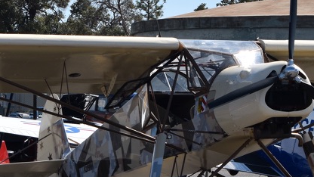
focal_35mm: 225
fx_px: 1876
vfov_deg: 5.4
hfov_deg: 9.6
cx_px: 131
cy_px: 102
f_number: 11
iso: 200
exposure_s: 1/500
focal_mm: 55
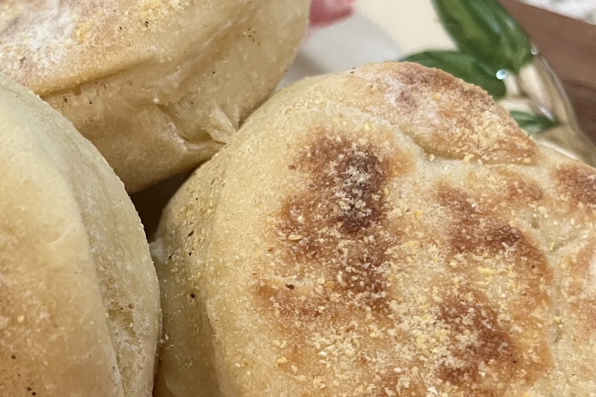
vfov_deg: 23.1
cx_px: 140
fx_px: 960
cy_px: 306
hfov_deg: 33.7
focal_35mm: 58
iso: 250
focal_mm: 5.1
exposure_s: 1/60
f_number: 1.6
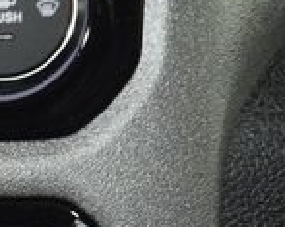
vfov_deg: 3.6
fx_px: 3620
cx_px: -287
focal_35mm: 430
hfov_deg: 4.4
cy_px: 356
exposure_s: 1/20
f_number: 4.5
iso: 1800
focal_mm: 70
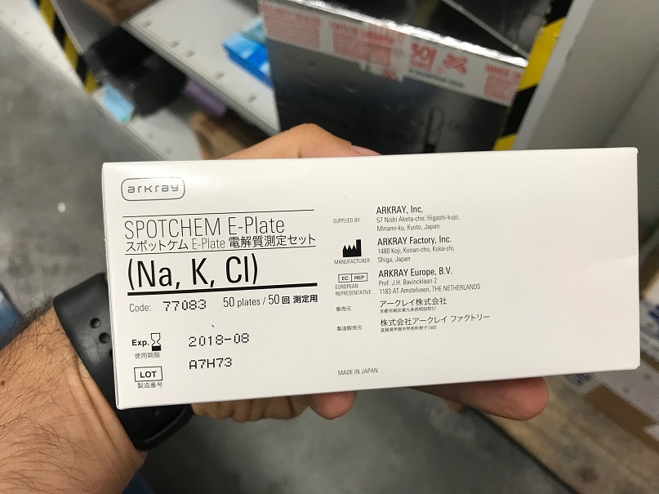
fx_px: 533
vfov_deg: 49.7
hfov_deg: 63.5
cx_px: 330
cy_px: 247
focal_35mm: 28
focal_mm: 3.99
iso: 32
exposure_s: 1/33
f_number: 1.8
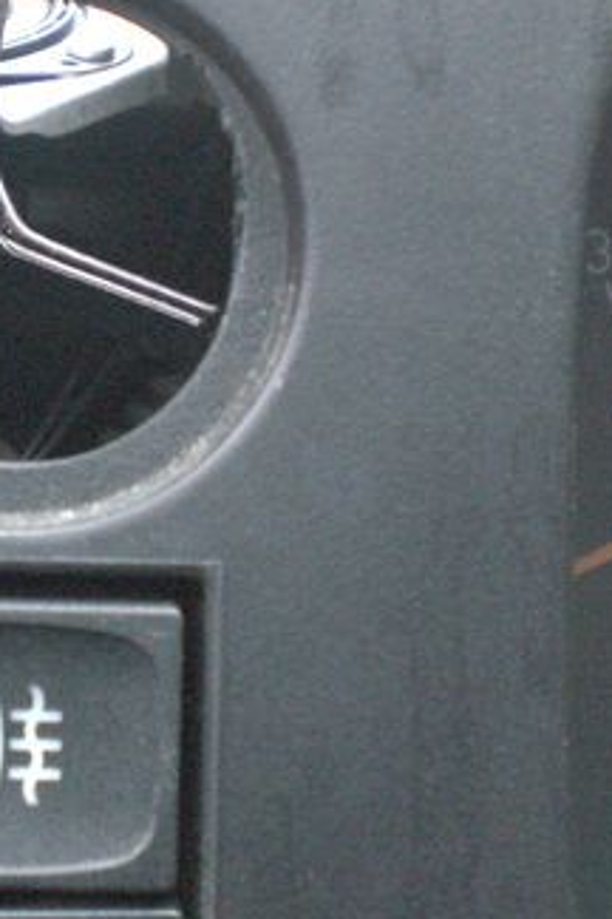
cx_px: -28
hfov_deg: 17.0
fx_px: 1989
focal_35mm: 78
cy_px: 292
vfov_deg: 25.8
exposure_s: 1/100
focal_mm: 6.3
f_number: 3.1
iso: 800
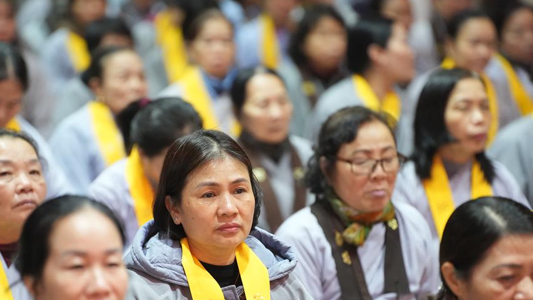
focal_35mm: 264
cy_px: 225
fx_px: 3731
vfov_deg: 4.6
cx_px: 216
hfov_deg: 8.2
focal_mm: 180
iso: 5000
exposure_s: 1/200
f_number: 2.8
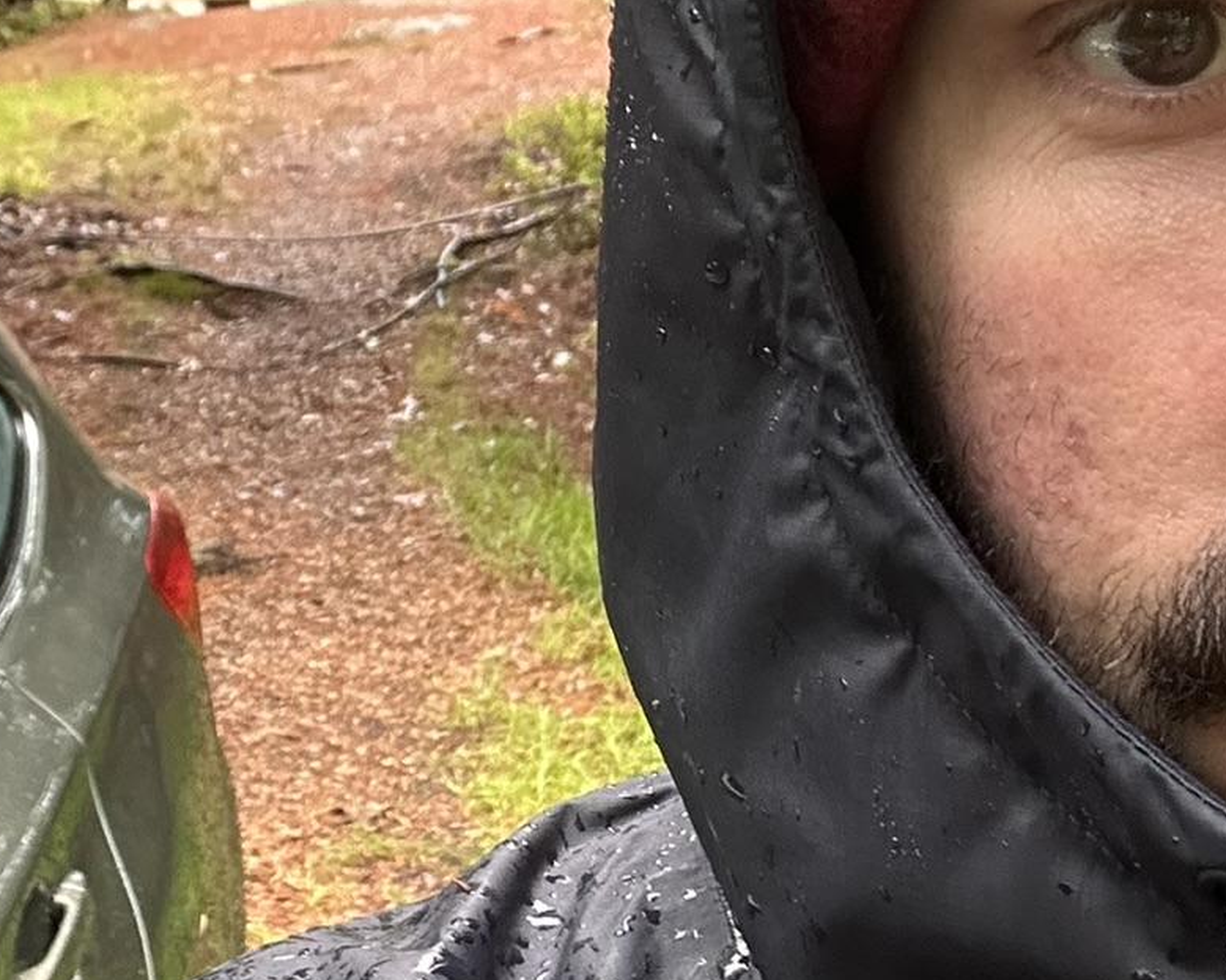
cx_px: 329
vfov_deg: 19.9
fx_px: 2794
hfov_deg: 24.5
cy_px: 396
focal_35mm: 77
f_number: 1.9
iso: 160
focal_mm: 2.69
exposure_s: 1/60
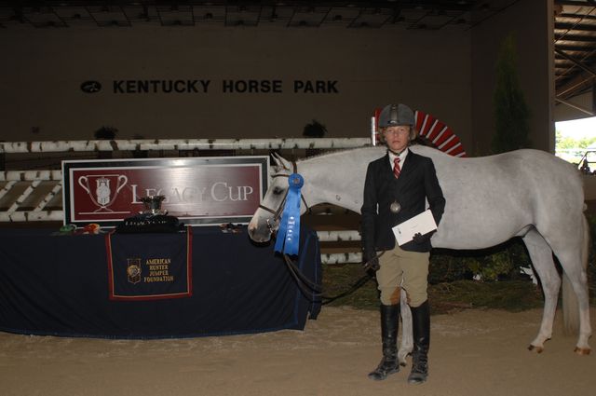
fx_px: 694
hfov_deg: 46.5
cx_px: 298
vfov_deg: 31.8
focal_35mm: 42
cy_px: 198
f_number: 3.5
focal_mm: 28
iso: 200
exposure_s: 1/200
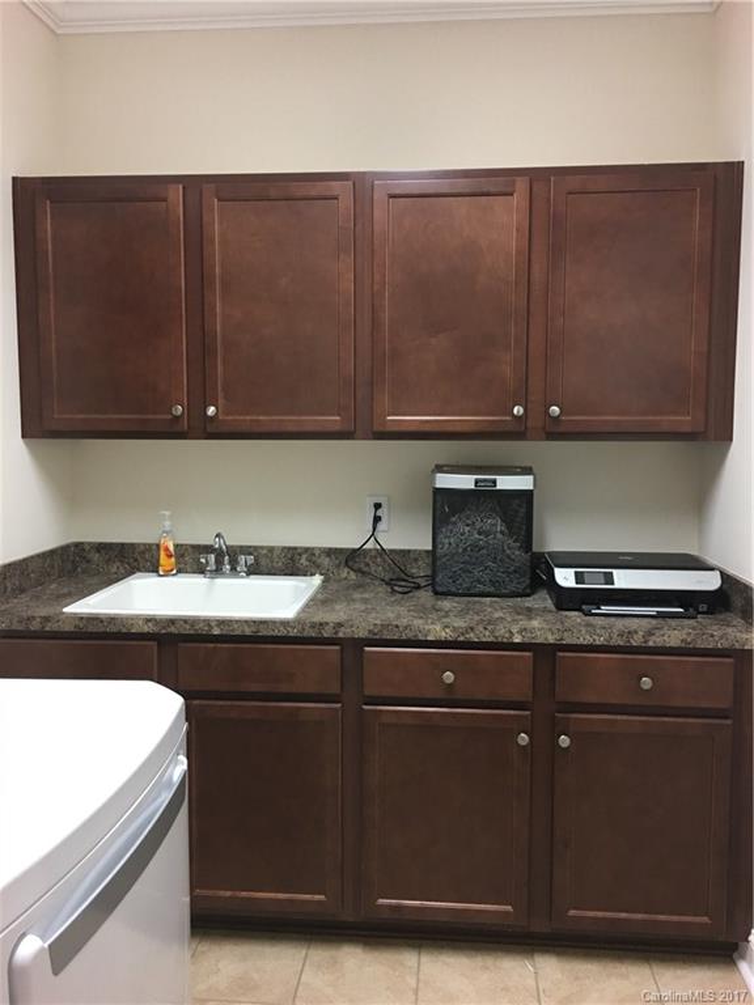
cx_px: 377
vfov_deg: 61.7
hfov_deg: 48.2
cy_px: 502
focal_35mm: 29
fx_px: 842
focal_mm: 4.15
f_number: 2.2
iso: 80
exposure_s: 1/15
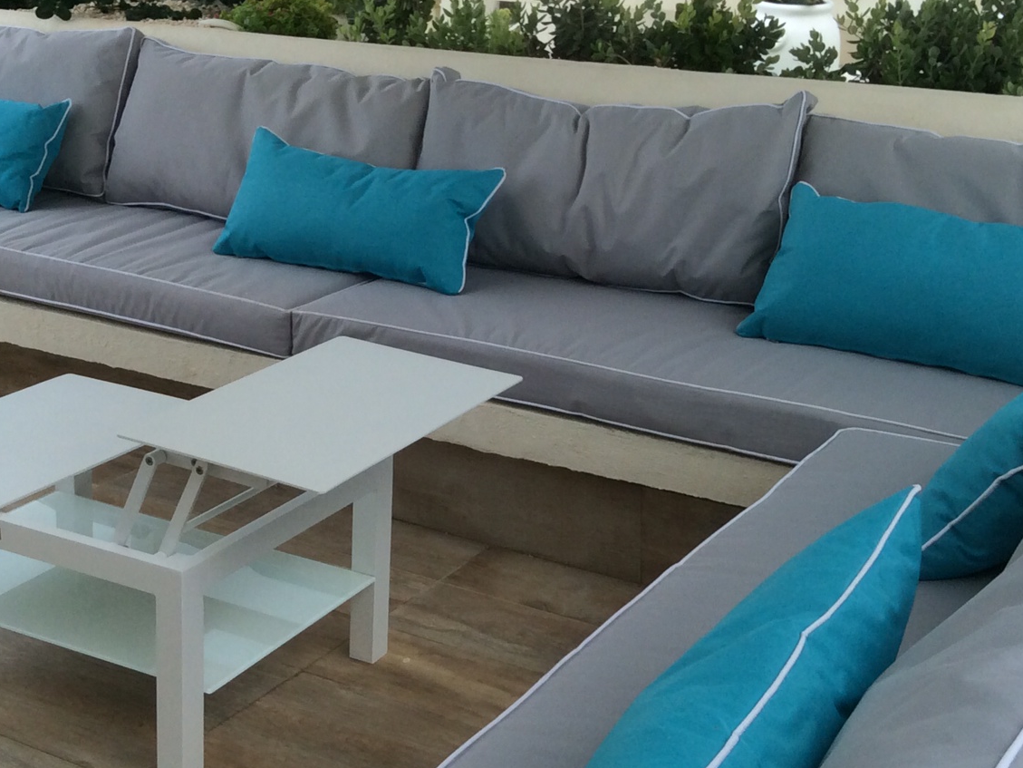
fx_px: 1773
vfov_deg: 24.4
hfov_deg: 32.1
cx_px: 426
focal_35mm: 60
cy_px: 416
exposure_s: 1/534
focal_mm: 3.3
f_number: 2.4
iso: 32
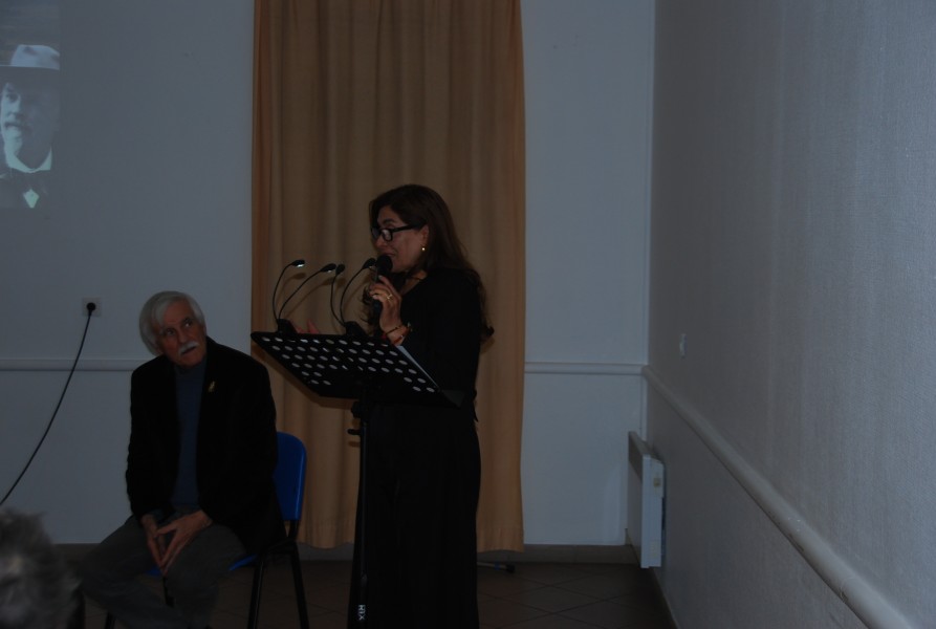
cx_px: 468
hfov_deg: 37.8
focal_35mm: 52
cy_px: 314
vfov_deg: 25.9
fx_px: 1368
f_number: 4.2
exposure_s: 1/60
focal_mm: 35
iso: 200
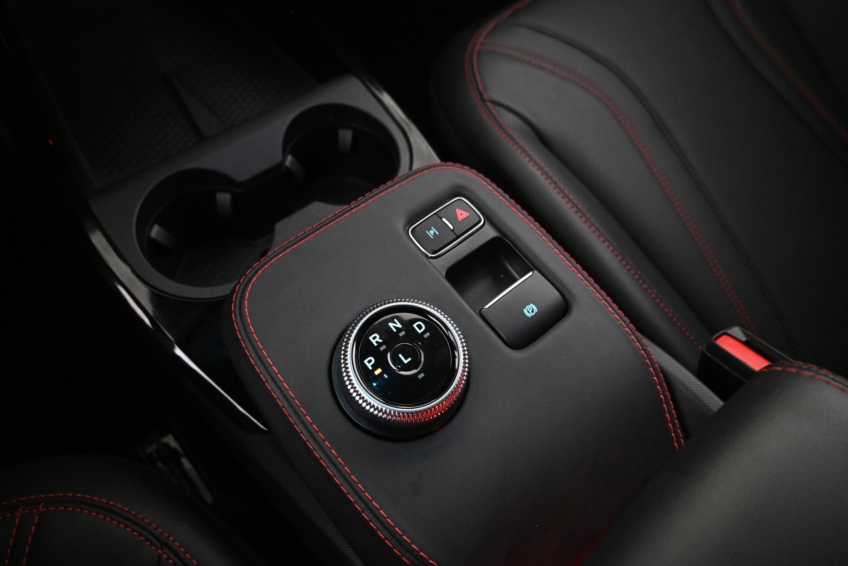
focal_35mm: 24
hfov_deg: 73.7
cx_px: 424
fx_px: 565
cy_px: 283
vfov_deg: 53.1
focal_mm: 16
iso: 4000
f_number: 3.5
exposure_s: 1/40
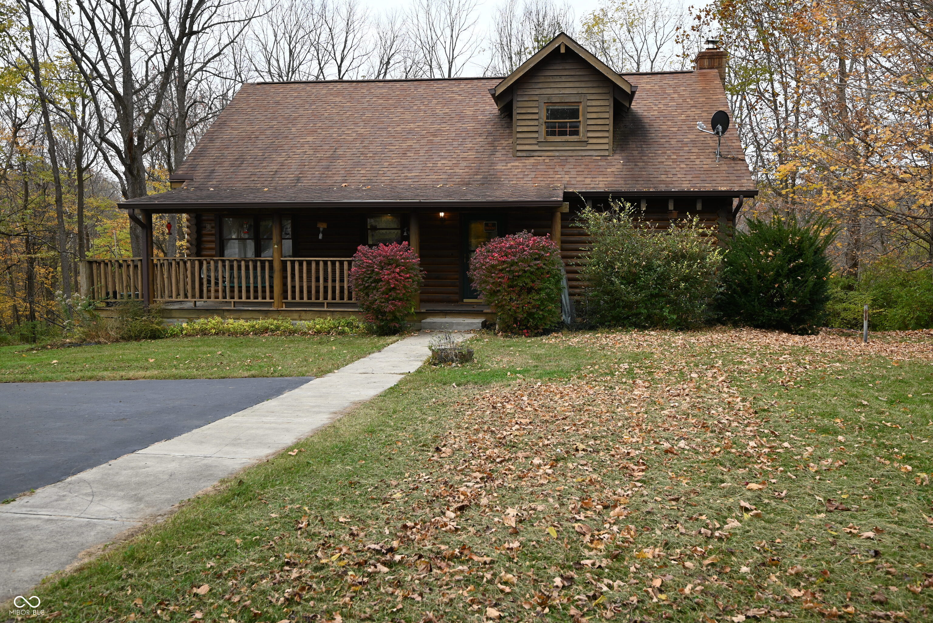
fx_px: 778
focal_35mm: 30
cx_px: 466
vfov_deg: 43.6
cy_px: 312
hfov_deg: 61.9
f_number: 6.3
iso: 100
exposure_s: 1/125
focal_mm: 30
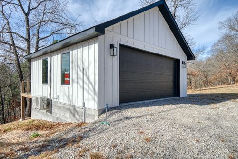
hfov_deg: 73.8
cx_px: 119
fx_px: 159
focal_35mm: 24
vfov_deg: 53.1
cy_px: 80
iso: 100
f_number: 9
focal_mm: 24
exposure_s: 1/2000
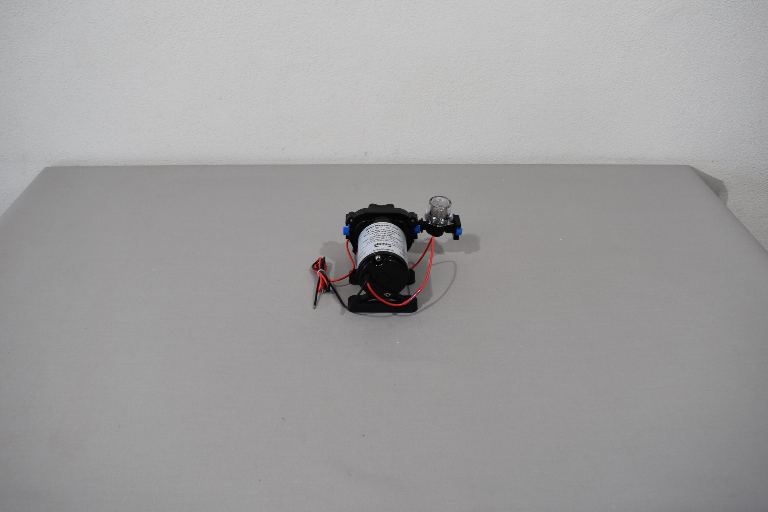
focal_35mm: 33
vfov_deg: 40.0
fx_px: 704
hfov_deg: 57.2
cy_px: 256
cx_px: 384
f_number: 5.6
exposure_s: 1/125
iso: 400
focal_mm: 22
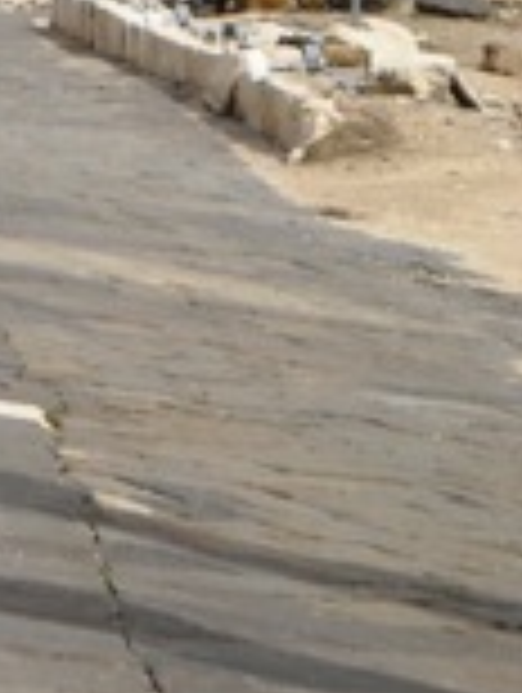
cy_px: -86
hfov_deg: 4.9
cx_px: -81
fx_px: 6116
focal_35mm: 305
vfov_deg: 6.5
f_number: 9.3
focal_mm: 17.1
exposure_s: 1/250
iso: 104
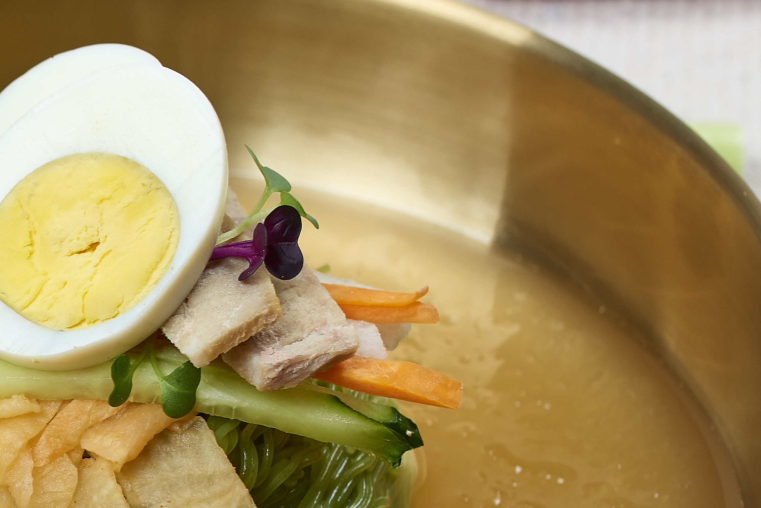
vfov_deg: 5.5
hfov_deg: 8.2
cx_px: -72
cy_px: 353
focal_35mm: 250
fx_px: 5286
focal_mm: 90
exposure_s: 1/160
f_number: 6.3
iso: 250
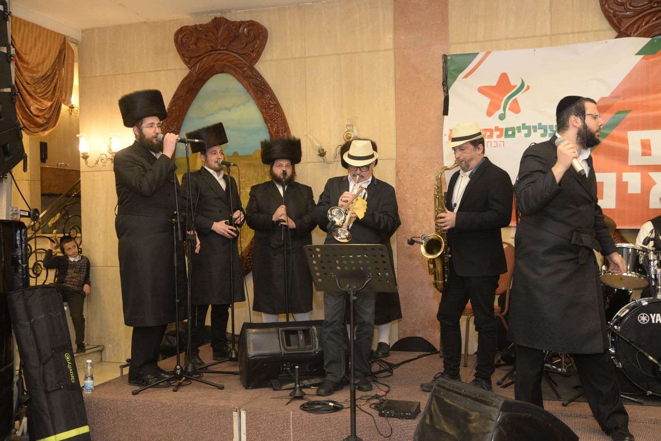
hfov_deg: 50.7
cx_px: 330
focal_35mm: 38
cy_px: 220
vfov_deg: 35.1
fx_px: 698
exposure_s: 1/160
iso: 2000
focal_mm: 38
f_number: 5
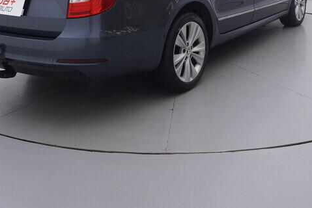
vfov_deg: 26.2
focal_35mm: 48
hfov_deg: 40.9
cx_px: 184
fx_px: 417
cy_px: -13
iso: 200
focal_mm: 15
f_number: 5
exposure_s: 1/80
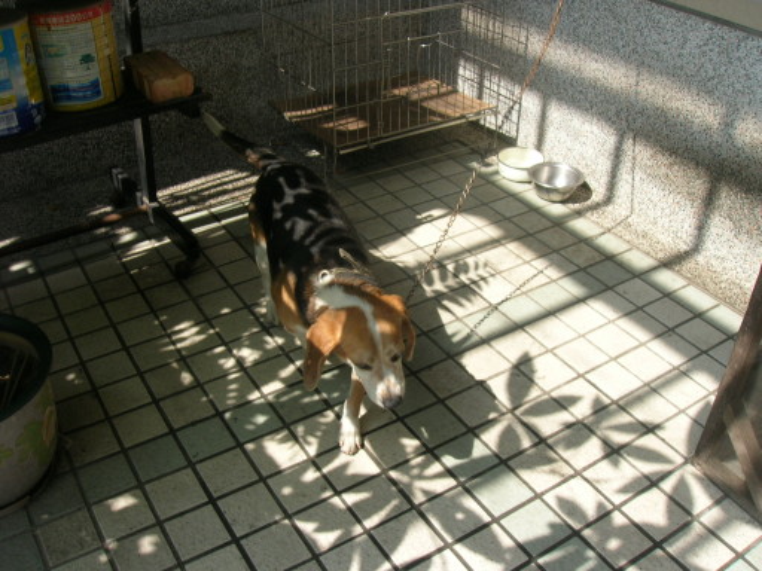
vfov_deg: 41.8
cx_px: 381
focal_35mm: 34
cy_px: 286
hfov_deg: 54.0
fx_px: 748
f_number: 4.9
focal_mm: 5.7
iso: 50
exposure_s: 1/142
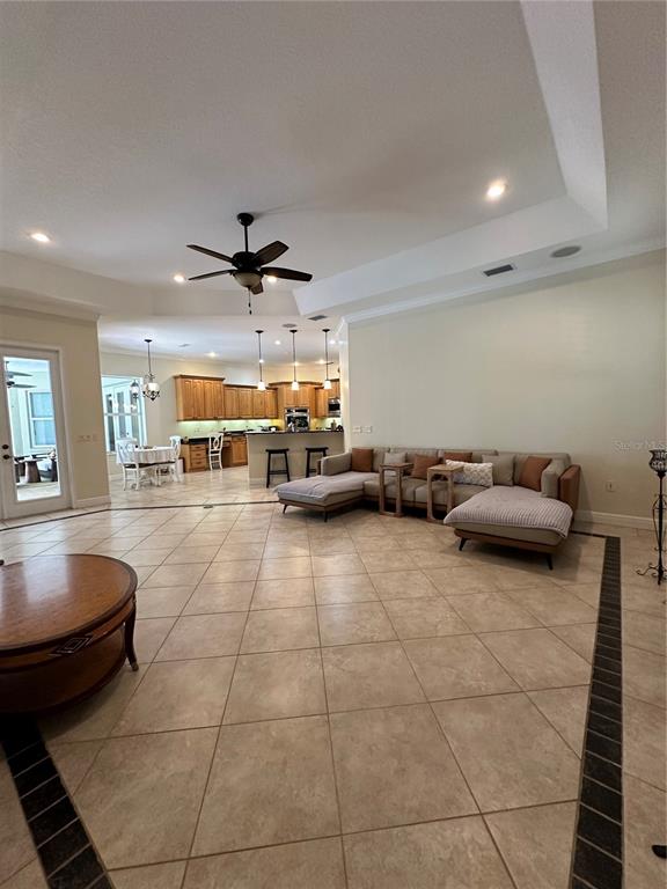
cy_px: 444
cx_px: 334
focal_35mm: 14
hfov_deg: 85.7
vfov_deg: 102.1
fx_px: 360
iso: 250
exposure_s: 1/60
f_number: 2.2
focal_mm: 2.22
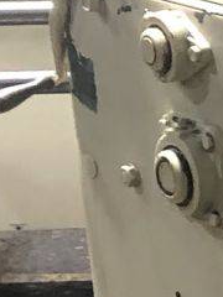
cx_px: 722
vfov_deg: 9.1
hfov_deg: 6.2
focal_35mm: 218
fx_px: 1873
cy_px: 236
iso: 80
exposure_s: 1/15
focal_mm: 4
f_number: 1.8
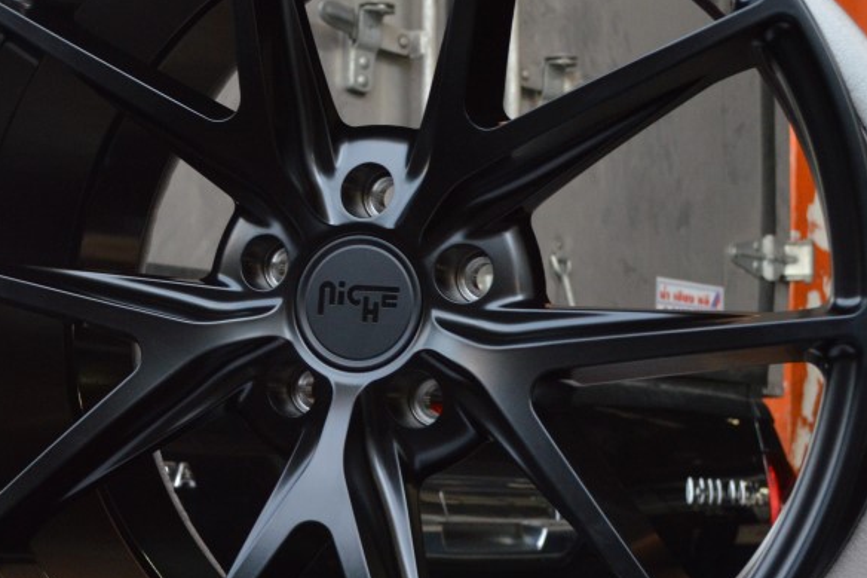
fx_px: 1998
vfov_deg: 16.4
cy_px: 300
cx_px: 160
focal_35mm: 83
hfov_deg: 24.1
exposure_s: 1/160
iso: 800
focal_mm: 28
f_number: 6.3
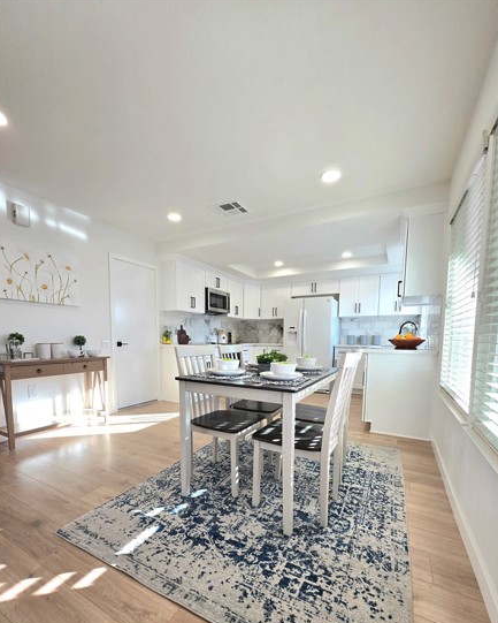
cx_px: 231
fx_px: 276
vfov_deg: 95.9
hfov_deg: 83.9
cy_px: 363
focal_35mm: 15
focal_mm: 1.7
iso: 32
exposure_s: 1/120
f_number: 2.2
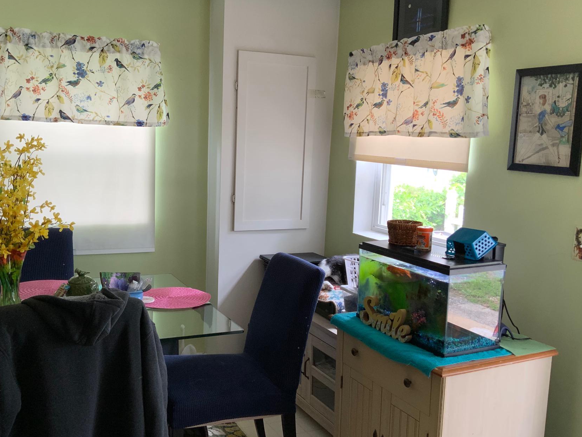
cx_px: 259
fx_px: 605
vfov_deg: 39.6
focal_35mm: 36
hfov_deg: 51.3
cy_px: 226
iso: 64
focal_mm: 3
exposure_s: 1/60
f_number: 1.8
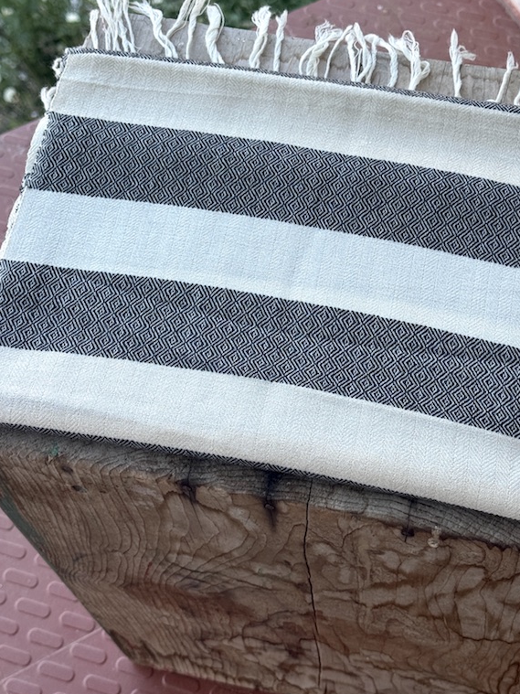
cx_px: 311
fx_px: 1262
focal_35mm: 63
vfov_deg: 30.6
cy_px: 256
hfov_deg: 23.2
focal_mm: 6.76
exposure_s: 1/331
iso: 64
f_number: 1.78
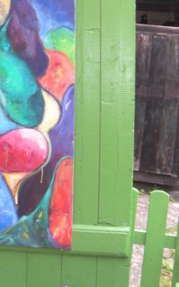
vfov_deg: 28.6
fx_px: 546
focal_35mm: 70
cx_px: -2
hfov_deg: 18.1
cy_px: 51
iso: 122
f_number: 3.8
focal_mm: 5.9
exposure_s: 1/52.4
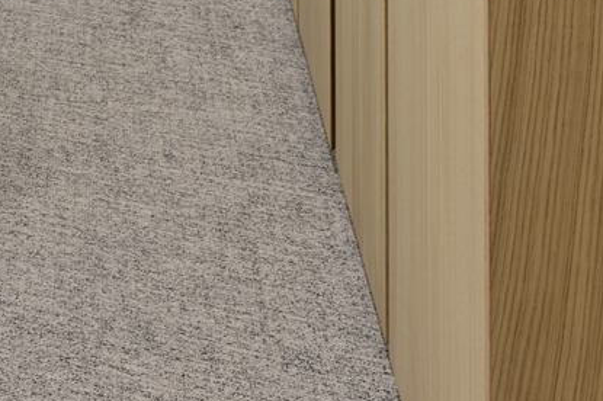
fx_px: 1473
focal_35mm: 88
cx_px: -474
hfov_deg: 18.3
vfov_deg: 13.2
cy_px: -417
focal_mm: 19
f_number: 10
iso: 64
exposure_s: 1/2.5
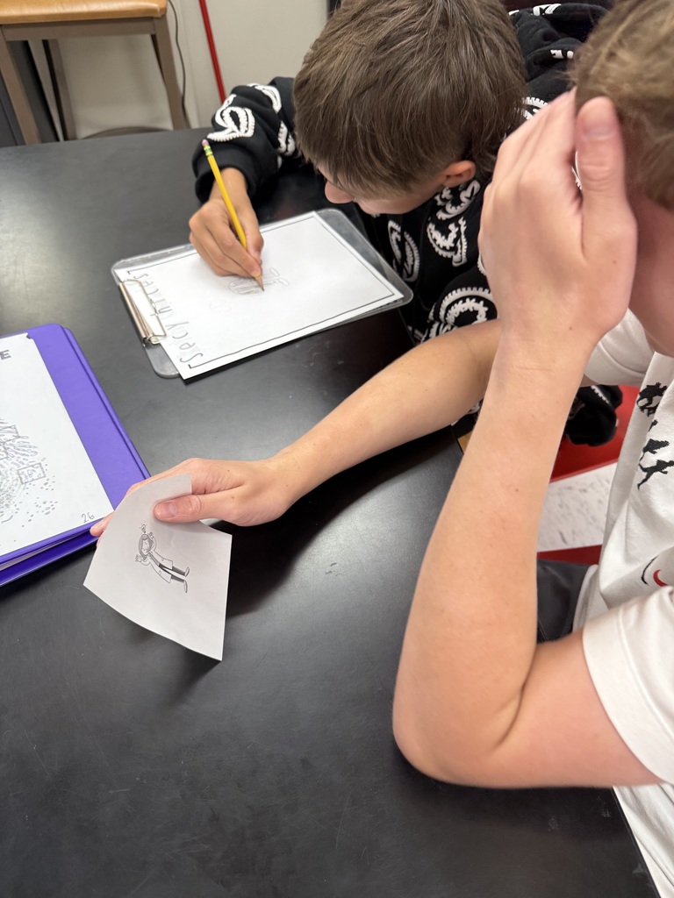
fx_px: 623
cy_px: 449
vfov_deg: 71.6
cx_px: 337
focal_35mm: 24
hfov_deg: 56.8
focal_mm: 6.76
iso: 200
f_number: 1.78
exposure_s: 1/60
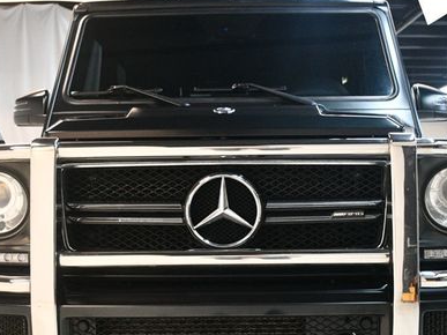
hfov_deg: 35.6
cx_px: 228
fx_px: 697
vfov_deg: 26.8
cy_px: 230
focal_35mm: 54
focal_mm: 23
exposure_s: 1/125
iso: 3200
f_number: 3.8
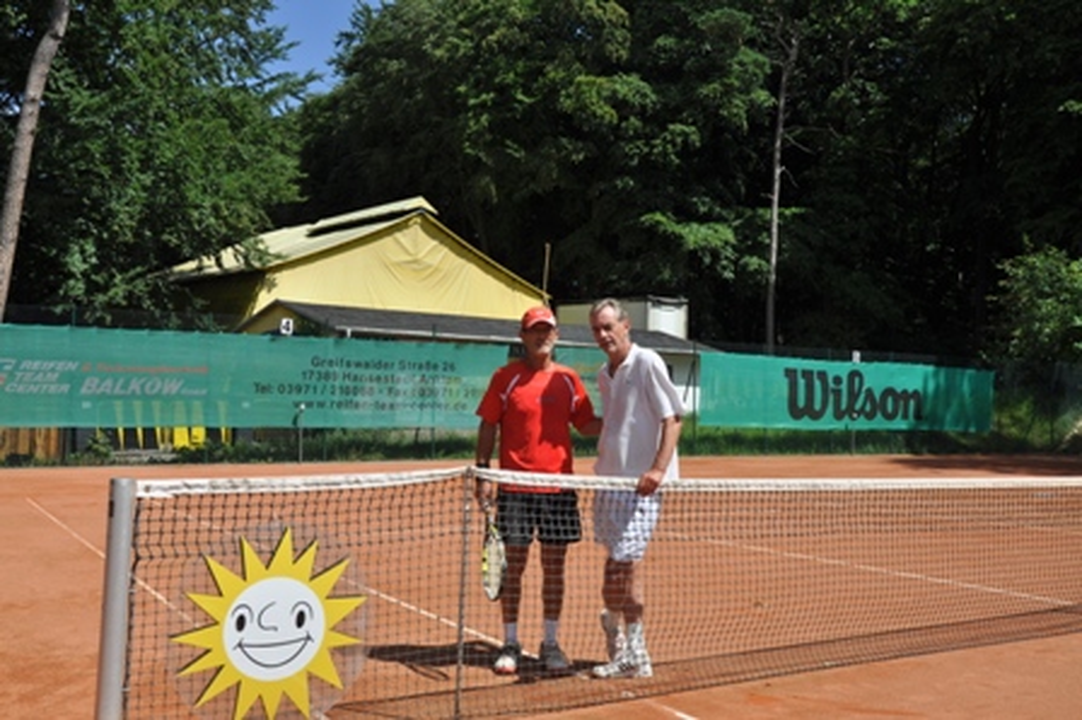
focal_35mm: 36
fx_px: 1081
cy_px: 360
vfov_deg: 36.8
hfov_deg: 53.2
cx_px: 541
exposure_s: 1/500
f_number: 11
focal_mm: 24
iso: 200
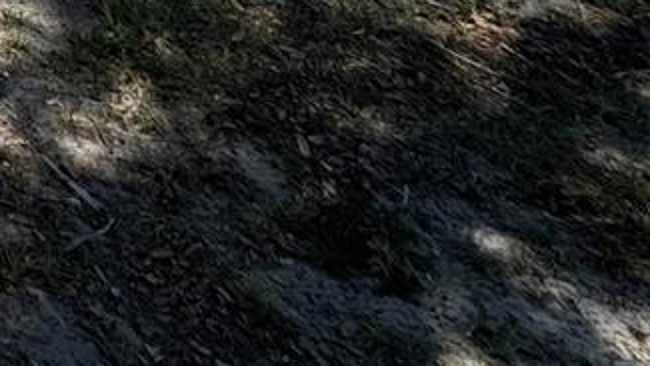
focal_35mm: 75
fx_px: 1293
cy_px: -808
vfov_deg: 10.2
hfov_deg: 18.3
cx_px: -662
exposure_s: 1/2028
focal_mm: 2.22
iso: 50
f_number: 2.2
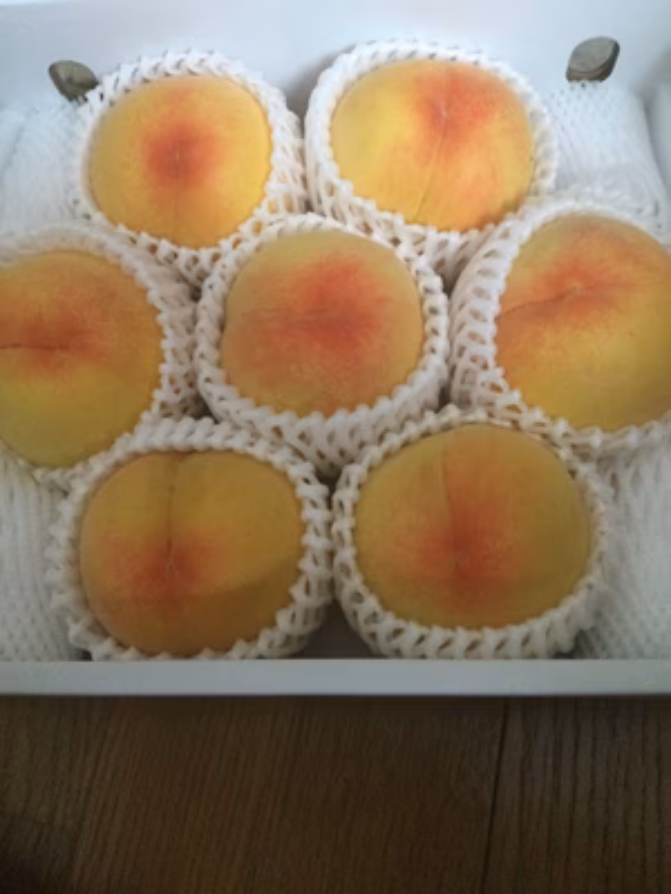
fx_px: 801
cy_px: 447
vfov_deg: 58.4
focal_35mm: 31
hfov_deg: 45.4
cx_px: 336
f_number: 2.4
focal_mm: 3.3
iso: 200
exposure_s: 1/15
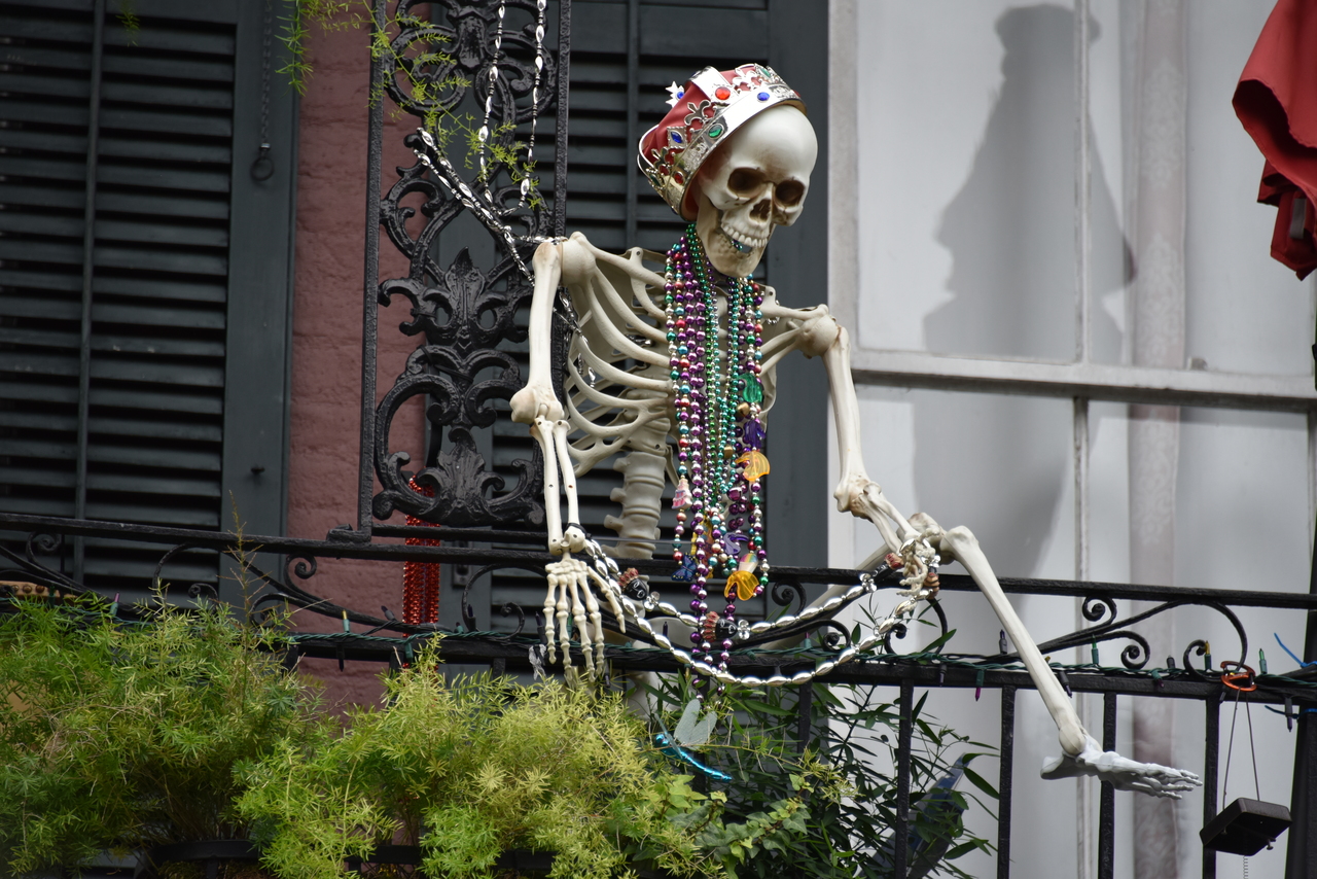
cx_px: 658
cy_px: 440
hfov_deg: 6.9
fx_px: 10977
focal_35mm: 300
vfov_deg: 4.6
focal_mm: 300
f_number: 5.6
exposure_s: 1/640
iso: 500
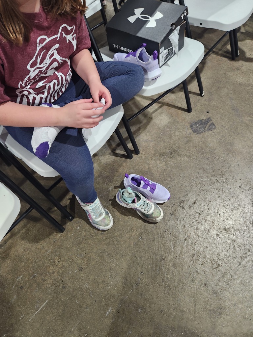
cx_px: 126
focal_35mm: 23
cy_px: 168
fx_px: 224
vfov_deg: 73.9
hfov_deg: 58.9
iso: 250
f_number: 1.8
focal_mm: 5.4
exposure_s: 1/120
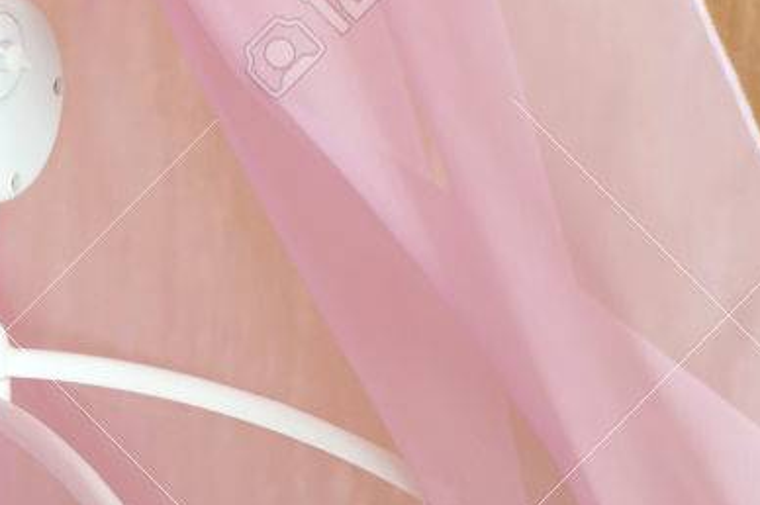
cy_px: 607
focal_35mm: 251
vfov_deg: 5.4
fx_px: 5294
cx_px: 4
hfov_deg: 8.2
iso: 100
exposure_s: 1/6
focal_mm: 50
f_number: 5
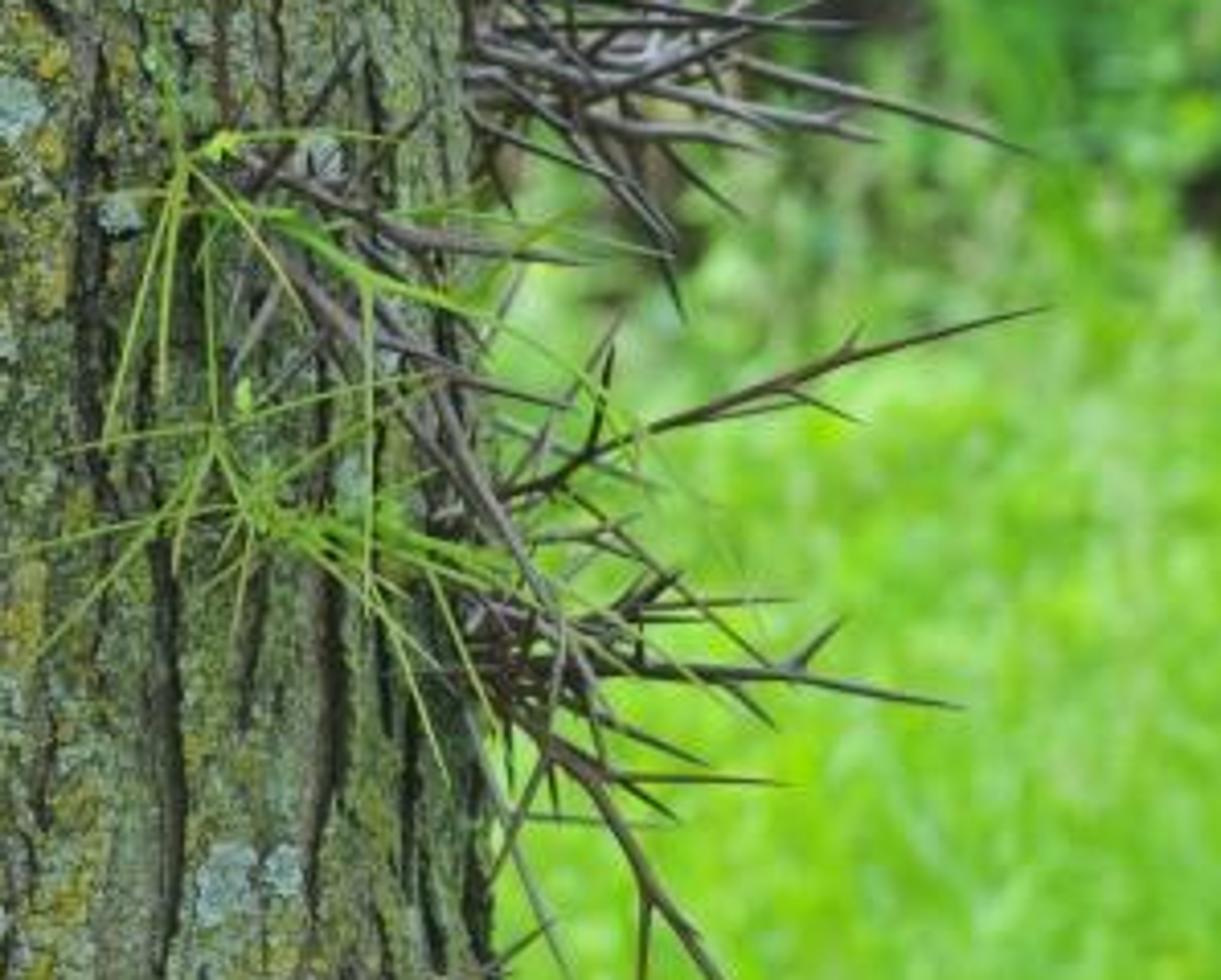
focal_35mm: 222
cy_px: 426
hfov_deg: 8.7
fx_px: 8020
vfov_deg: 7.0
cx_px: 315
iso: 200
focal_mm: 105
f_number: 6.3
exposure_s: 1/160
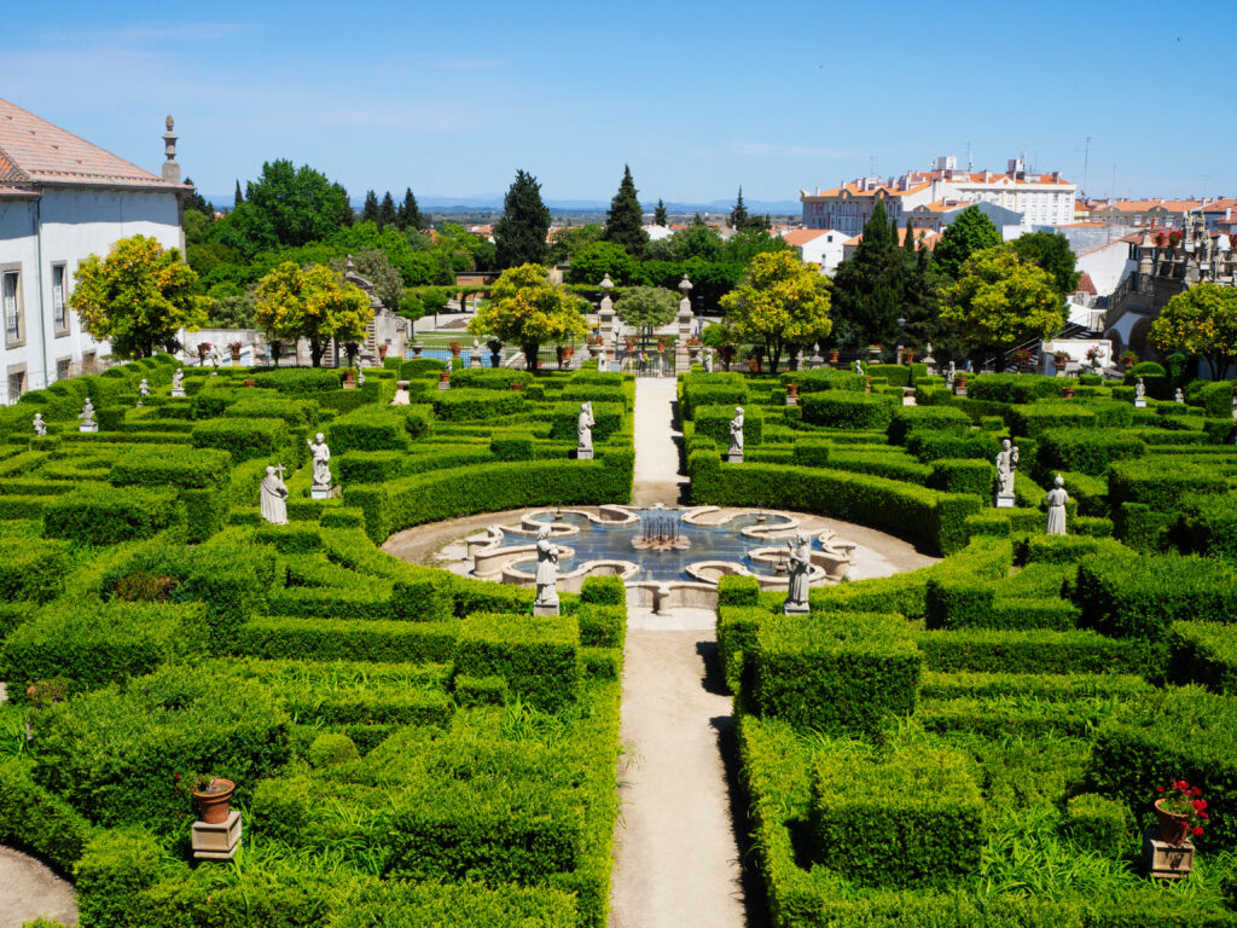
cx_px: 618
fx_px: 1429
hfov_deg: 46.8
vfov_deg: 36.0
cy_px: 464
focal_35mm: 40
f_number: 9
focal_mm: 20
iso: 200
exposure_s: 1/320
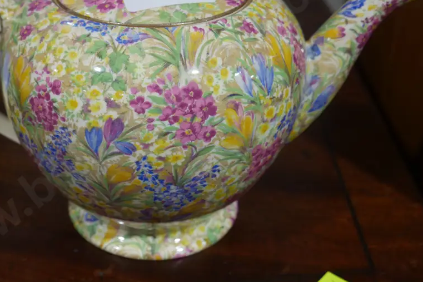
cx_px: 153
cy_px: 107
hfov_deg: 35.4
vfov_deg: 24.1
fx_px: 658
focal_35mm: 56
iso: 400
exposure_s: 1/60
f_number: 4.4
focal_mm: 20
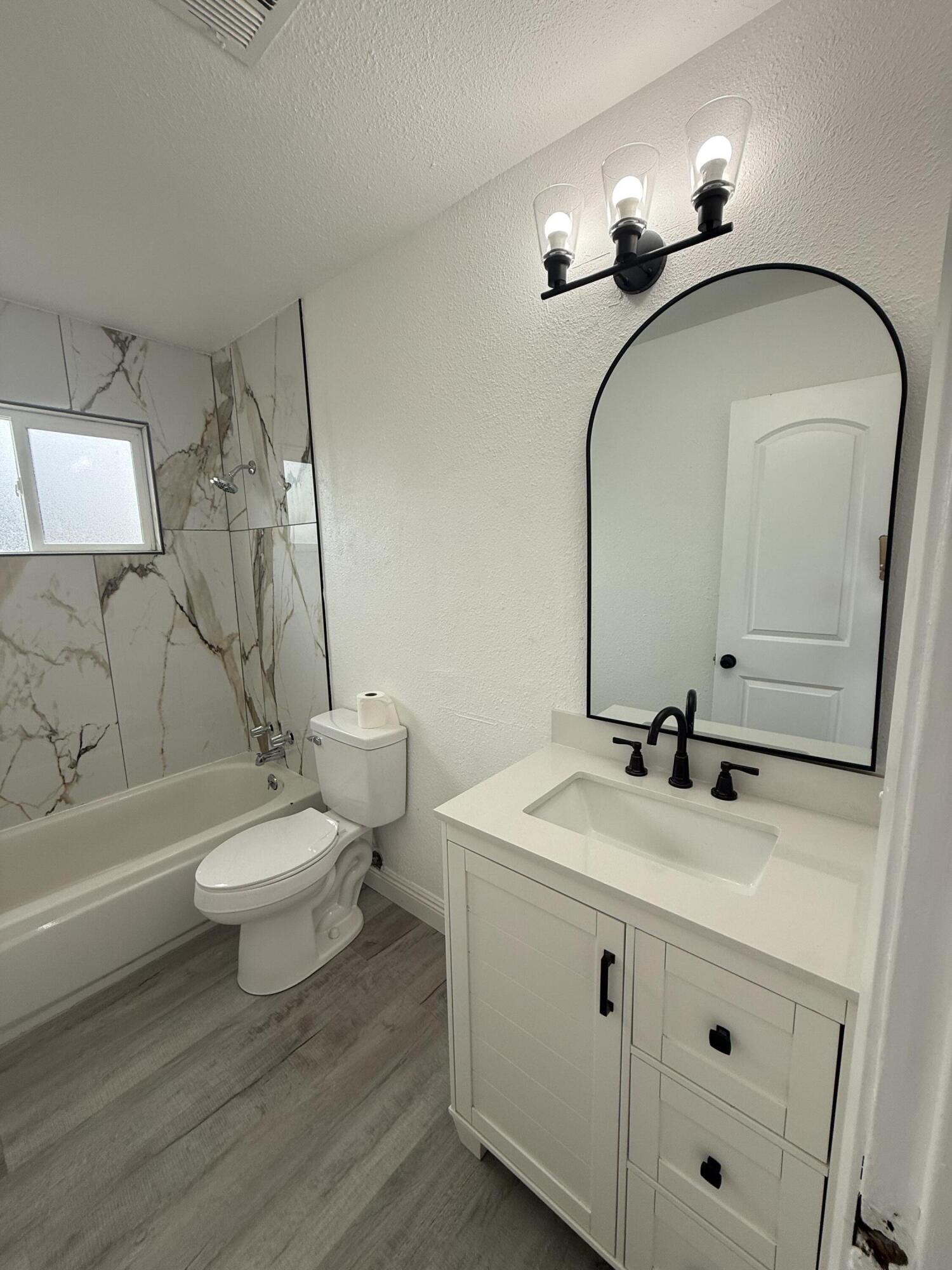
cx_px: 476
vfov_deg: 102.1
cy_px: 635
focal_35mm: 14
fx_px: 513
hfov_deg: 85.7
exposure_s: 1/120
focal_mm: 2.22
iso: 50
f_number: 2.2
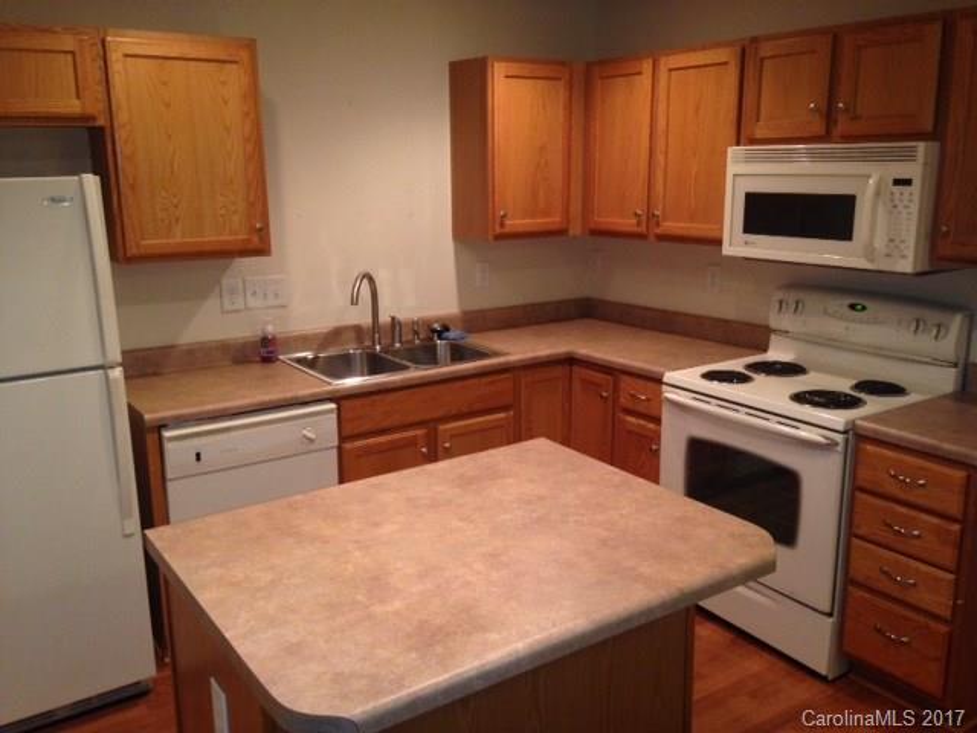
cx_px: 488
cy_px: 366
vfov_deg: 42.9
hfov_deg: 55.4
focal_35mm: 33
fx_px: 931
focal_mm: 4.12
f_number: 2.4
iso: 125
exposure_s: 1/20
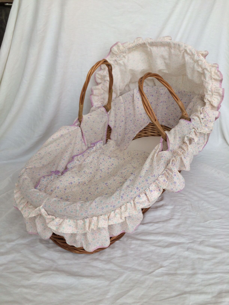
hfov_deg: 48.2
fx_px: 256
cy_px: 152
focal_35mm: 29
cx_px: 114
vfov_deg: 61.7
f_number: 2.2
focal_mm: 4.15
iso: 50
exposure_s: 1/100
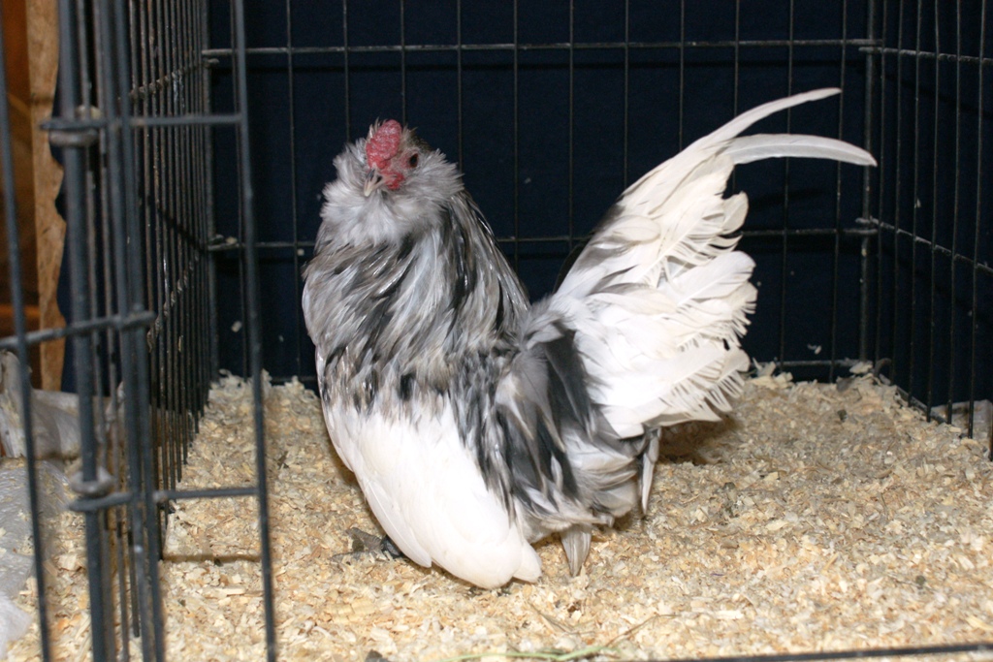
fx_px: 1655
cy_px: 331
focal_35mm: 60
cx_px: 496
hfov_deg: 33.4
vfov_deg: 22.6
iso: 800
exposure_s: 1/60
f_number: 5.6
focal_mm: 40
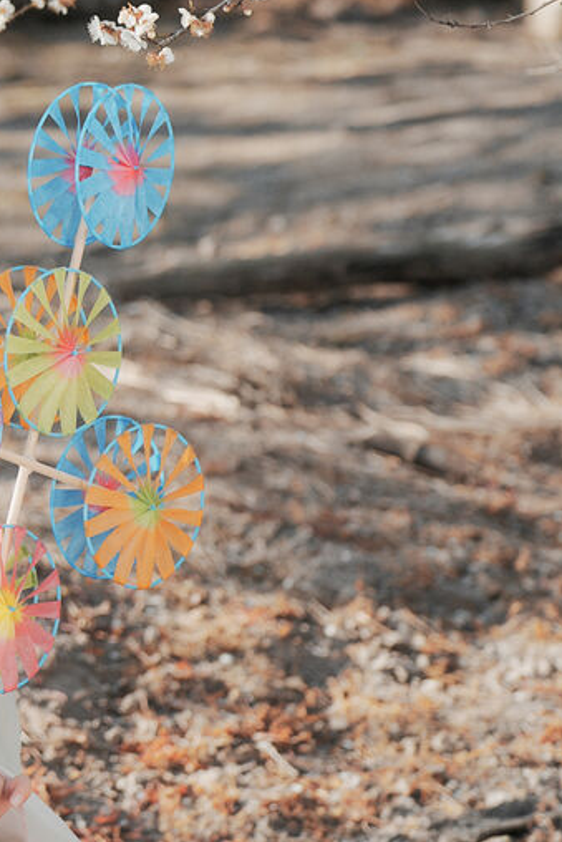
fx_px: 4142
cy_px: 199
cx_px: -396
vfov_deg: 11.6
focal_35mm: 177
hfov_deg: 7.6
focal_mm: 50
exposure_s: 1/1250
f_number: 2.2
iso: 100
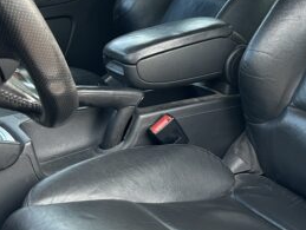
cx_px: 315
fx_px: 655
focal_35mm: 74
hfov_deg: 24.9
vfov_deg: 19.7
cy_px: 45
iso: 100
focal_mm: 6.86
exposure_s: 1/171
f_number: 1.78
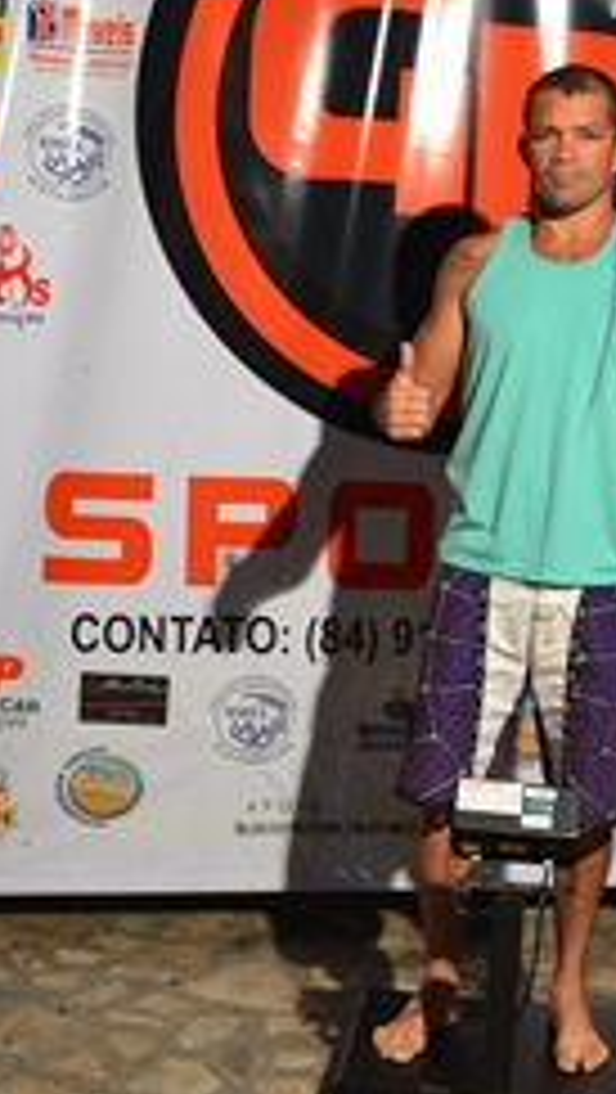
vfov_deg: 36.0
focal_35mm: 58
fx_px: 1681
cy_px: 583
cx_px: 594
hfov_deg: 20.2
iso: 400
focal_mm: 20
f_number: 3.8
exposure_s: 1/25
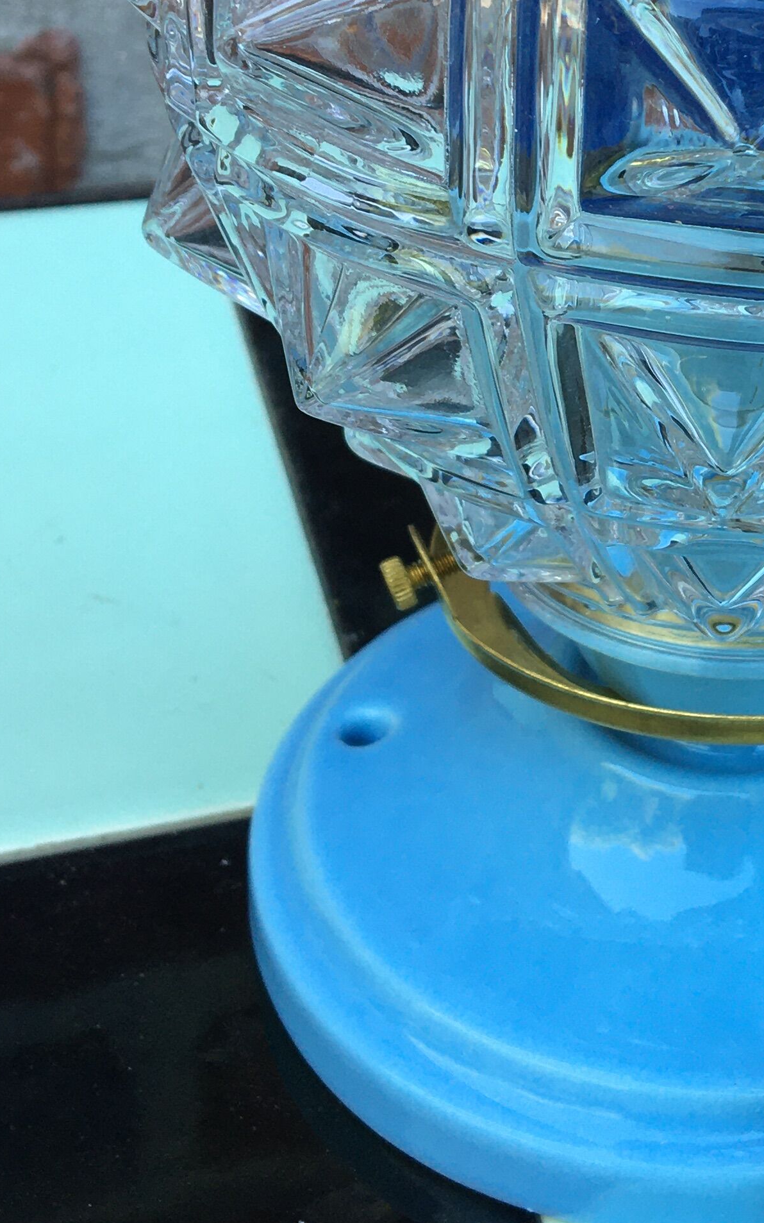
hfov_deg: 19.3
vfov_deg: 31.3
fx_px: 2165
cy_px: 400
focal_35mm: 65
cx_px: 809
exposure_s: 1/100
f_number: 2.2
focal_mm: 4.15
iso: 32
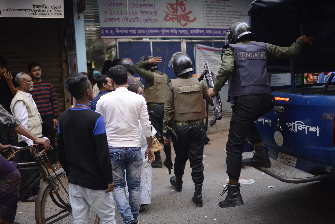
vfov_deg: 37.9
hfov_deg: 54.4
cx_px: 168
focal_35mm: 35
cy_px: 112
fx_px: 326
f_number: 1.4
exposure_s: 1/4000
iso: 2000
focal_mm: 35
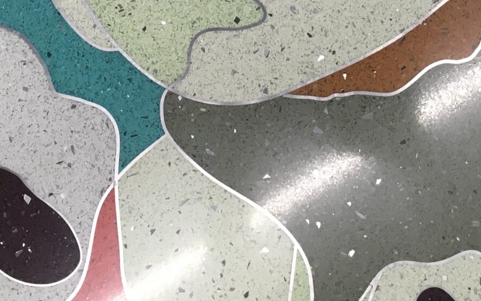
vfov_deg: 15.7
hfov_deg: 26.4
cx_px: 299
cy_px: -120
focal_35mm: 78
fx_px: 1022
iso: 25
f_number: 2.2
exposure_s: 1/30
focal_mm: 4.15
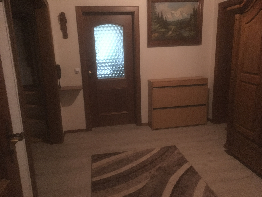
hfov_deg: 61.7
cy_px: 98
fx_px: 219
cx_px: 131
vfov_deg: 48.2
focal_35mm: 29
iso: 500
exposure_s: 1/17
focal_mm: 4.15
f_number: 2.2
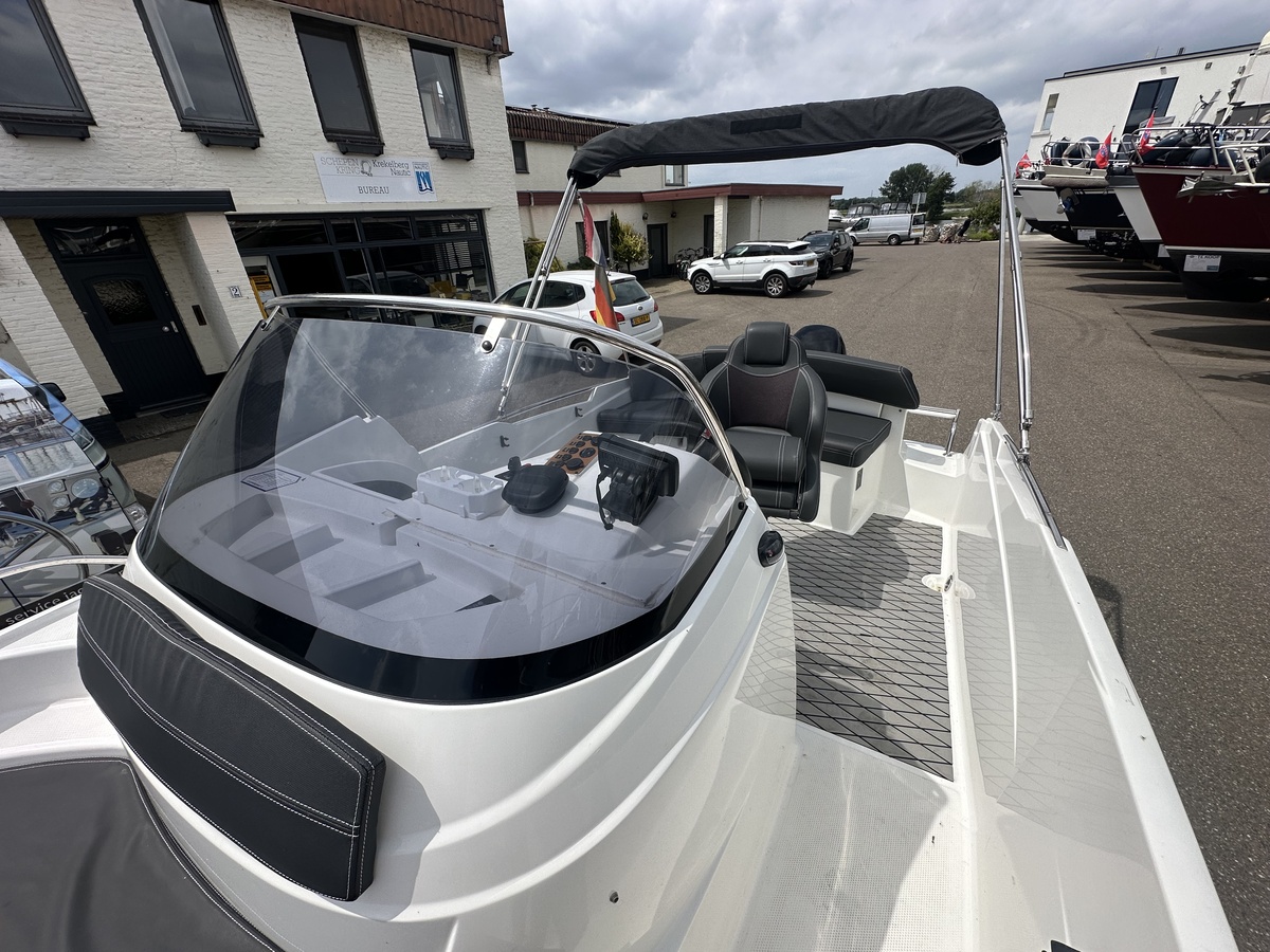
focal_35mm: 14
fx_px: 514
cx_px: 635
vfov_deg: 85.7
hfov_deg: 102.1
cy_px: 476
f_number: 2.2
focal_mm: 2.22
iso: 50
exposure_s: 1/2747
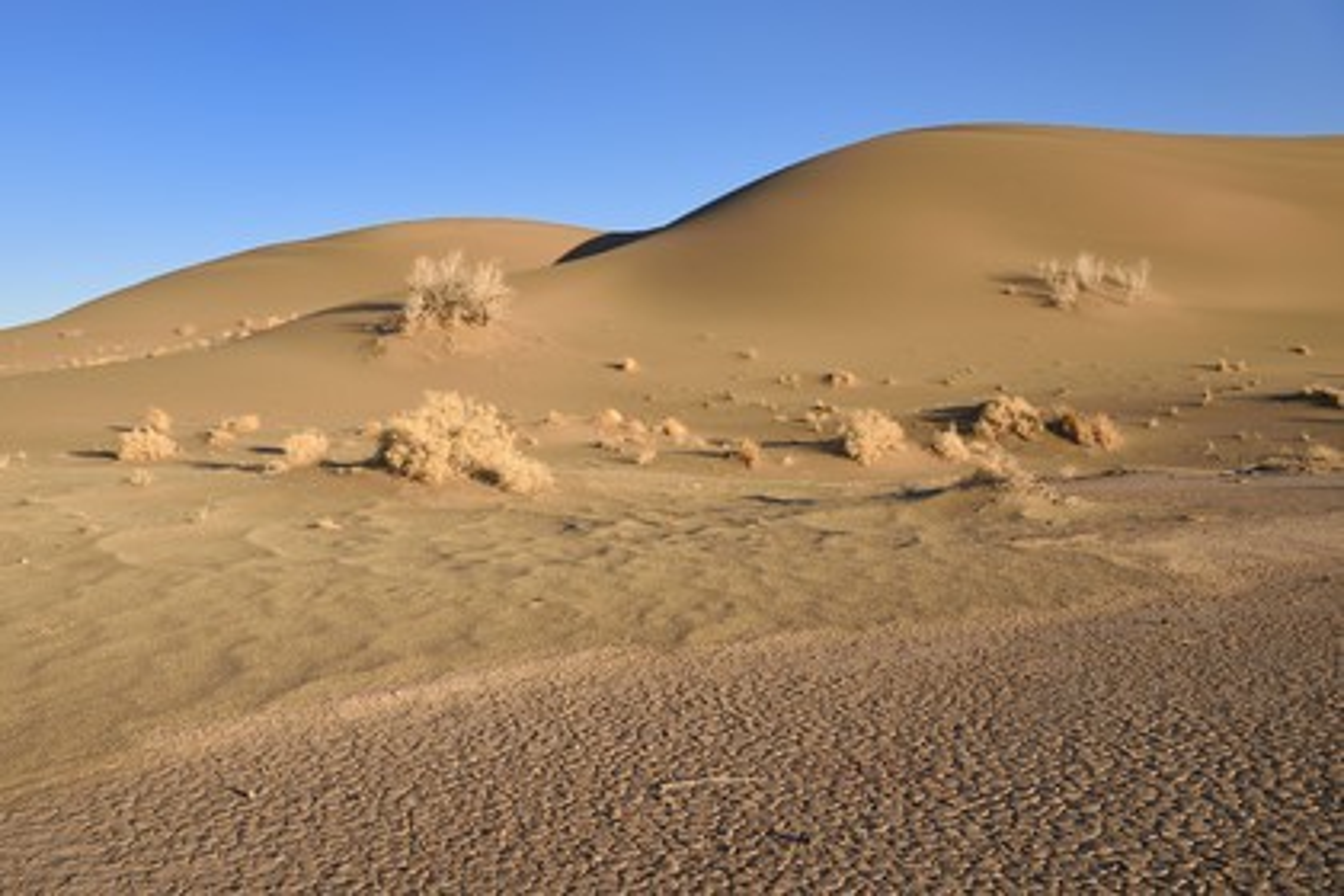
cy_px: 448
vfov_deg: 41.1
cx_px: 672
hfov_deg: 58.7
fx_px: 1195
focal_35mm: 32
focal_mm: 32
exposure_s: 1/250
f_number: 10
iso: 200
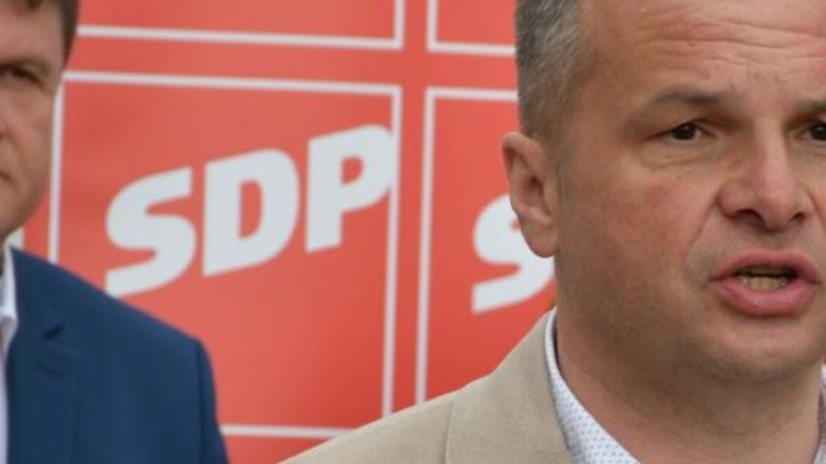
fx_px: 7883
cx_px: 721
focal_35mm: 360
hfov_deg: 6.0
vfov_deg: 3.4
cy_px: 435
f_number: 8
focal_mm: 100
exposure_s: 1/250
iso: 200
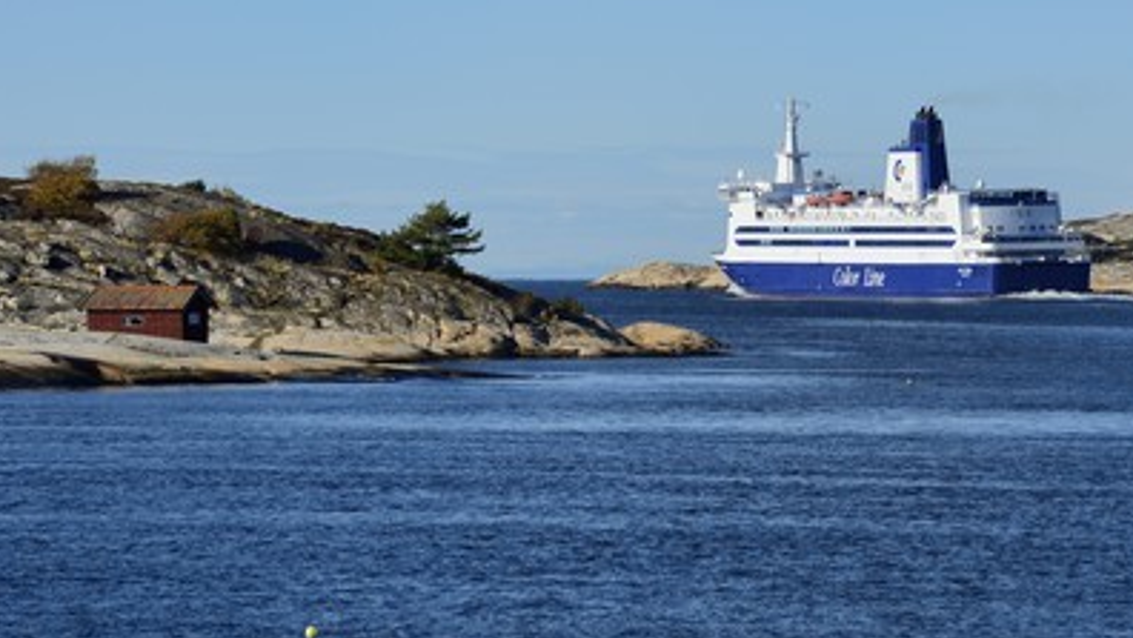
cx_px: 584
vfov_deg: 5.5
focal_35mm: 222
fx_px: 6671
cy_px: 263
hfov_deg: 9.7
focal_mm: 200
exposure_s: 1/500
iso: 200
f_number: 11
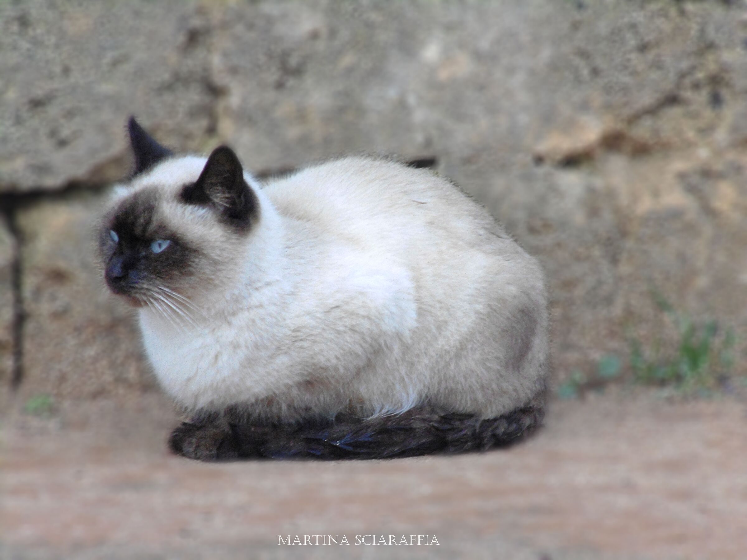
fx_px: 19940
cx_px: 374
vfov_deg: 1.6
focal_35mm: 924
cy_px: 280
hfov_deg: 2.1
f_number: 6.5
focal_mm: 168
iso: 400
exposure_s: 1/40
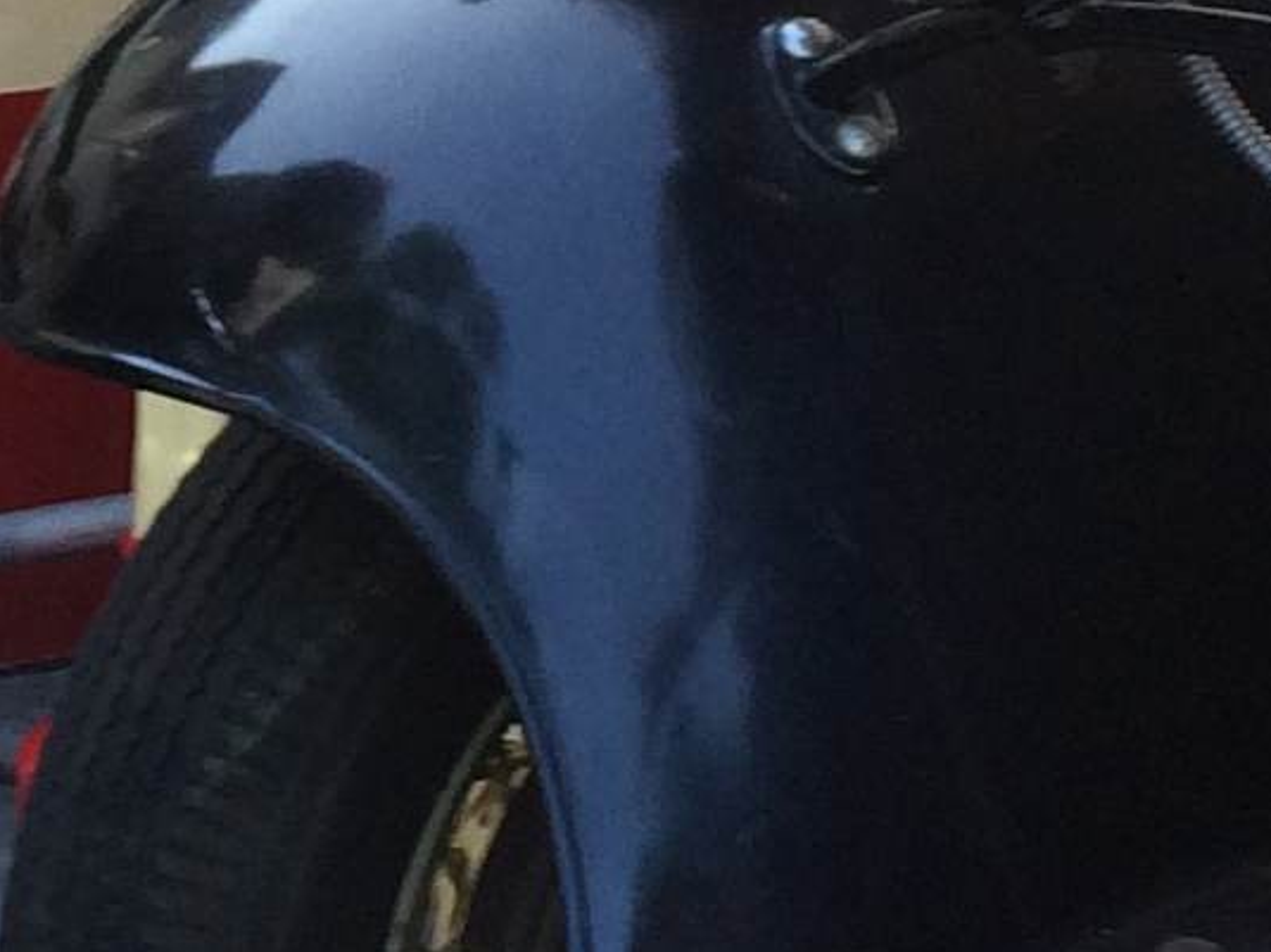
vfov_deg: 8.3
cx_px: -81
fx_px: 6497
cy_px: -64
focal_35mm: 177
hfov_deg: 11.0
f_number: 2.2
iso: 50
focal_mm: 4.15
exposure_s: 1/120
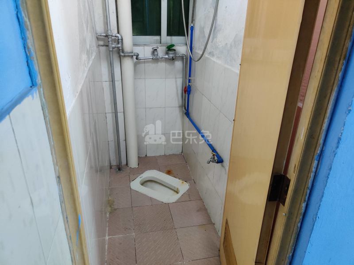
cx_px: 177
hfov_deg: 65.3
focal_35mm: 27
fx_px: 276
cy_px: 132
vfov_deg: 51.4
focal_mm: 4.75
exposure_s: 1/25
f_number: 1.65
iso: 2500
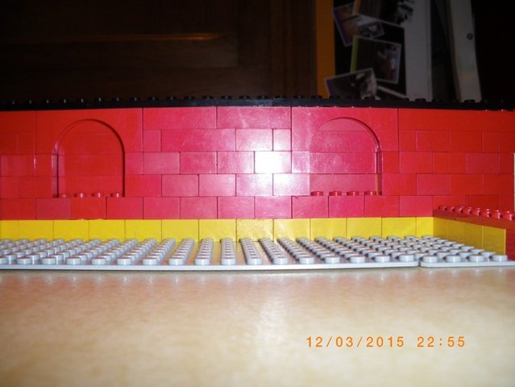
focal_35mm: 36
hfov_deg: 51.3
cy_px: 194
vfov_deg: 39.7
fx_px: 536
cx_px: 258
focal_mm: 6.3
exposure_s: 1/50
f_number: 5.4
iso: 200
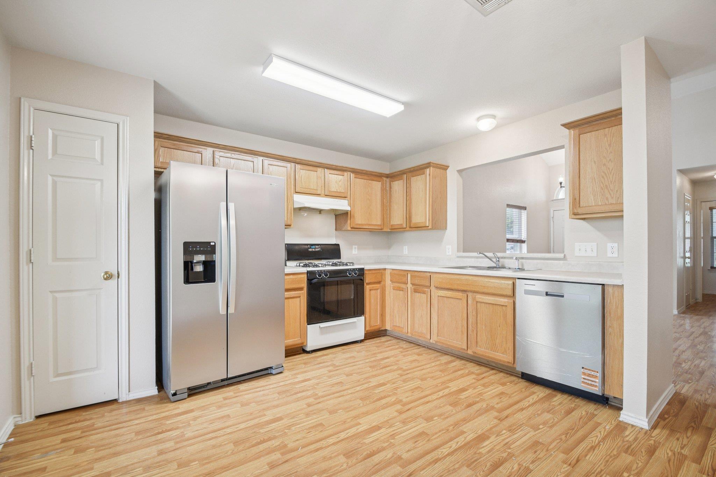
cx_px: 358
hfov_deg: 100.4
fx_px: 298
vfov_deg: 77.3
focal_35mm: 15
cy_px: 238
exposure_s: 1/13
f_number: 8
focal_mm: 10
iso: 400
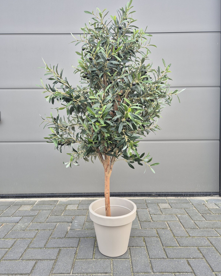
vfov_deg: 70.2
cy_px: 131
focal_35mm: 24
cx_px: 110
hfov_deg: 58.8
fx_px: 196
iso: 40
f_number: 1.8
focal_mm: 5.4
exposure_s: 1/180
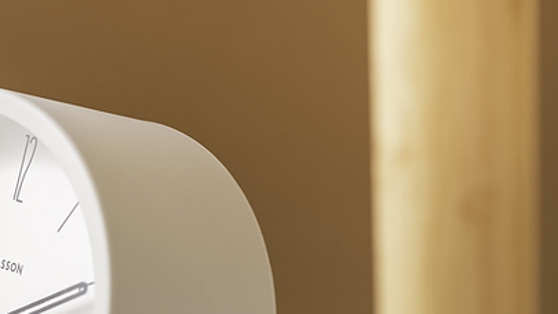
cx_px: 3
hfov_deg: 7.4
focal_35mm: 292
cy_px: 364
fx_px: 4321
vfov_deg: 4.2
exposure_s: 1/160
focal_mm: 130
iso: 100
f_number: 6.3
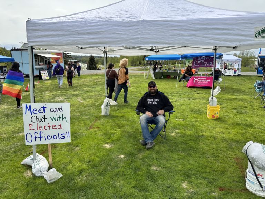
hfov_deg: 71.6
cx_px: 132
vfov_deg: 56.8
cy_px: 100
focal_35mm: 24
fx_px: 184
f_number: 1.78
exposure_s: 1/3472
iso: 80
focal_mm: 6.86
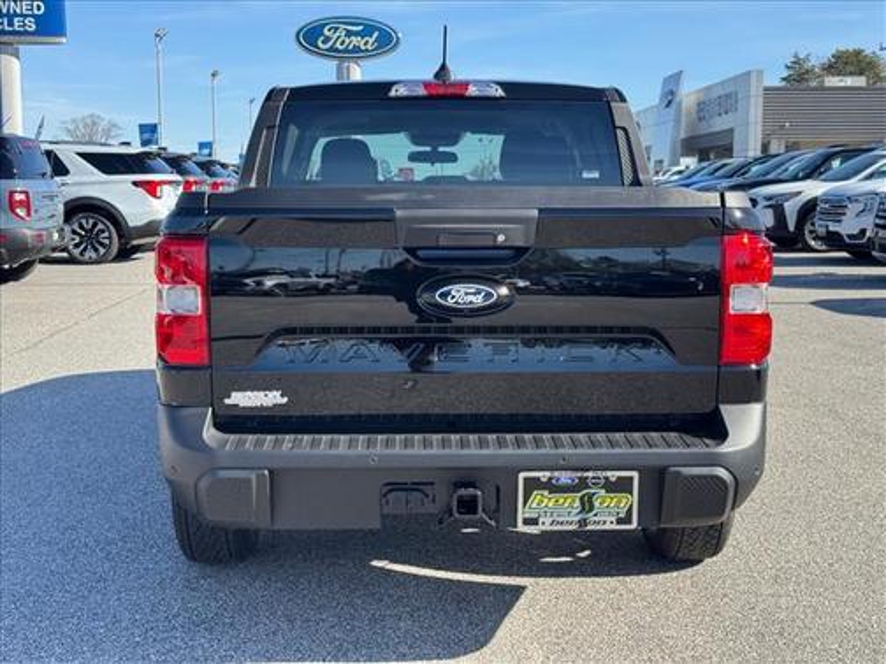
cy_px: 332
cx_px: 443
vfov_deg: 30.3
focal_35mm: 48
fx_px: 1229
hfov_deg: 39.7
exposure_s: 1/1458
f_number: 1.78
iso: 64
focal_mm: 6.76
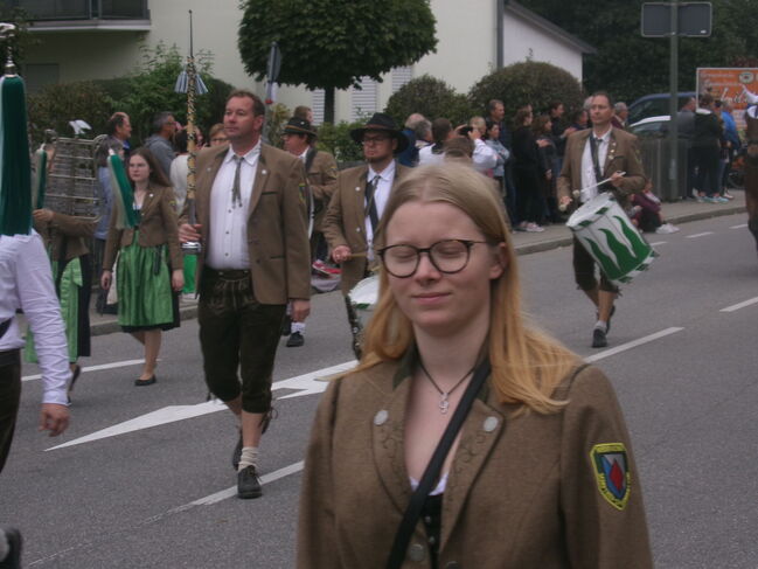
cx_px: 379
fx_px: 2124
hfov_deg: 20.2
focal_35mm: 97
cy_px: 284
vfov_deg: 15.2
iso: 100
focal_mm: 17.5
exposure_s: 1/120
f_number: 5.2
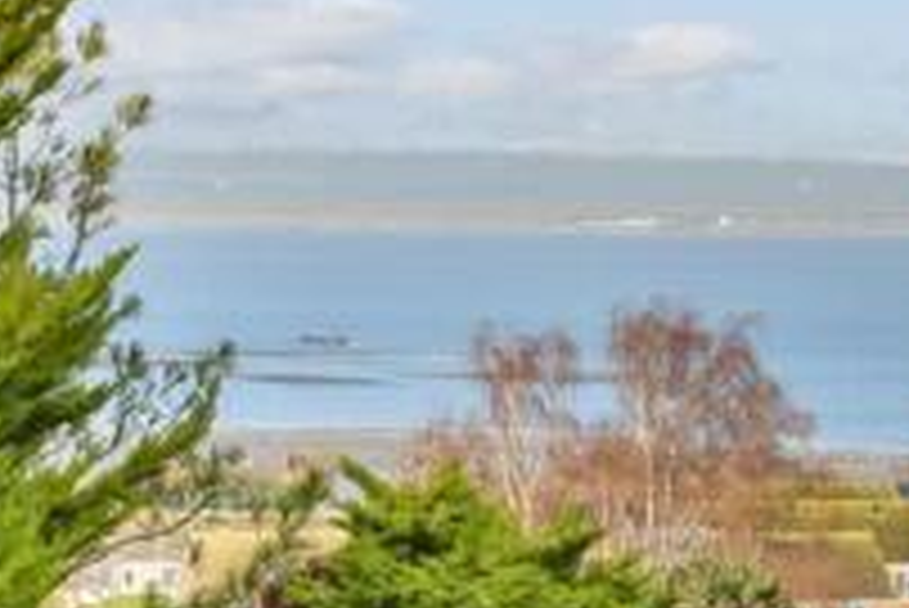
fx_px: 6393
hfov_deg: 8.0
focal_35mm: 253
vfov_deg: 5.4
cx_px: 1294
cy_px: 286
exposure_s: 1/400
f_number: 10
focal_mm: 52
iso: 500
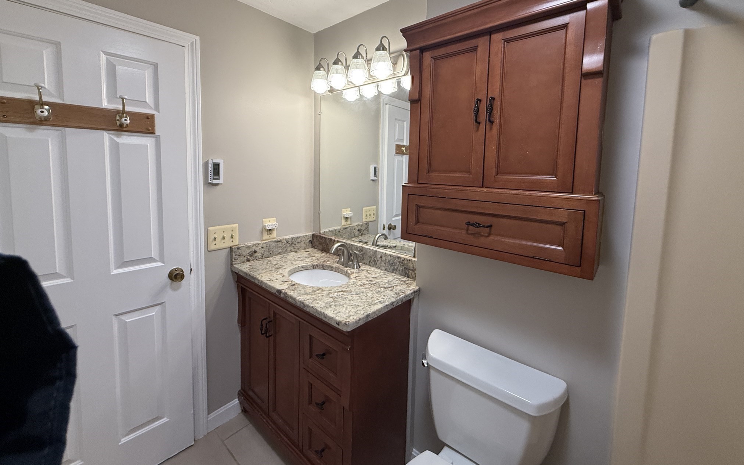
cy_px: 192
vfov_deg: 74.2
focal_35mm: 15
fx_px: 304
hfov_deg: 101.5
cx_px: 371
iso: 160
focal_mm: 2.22
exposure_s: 1/120
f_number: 2.2
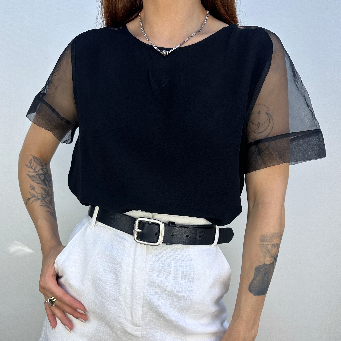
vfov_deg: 55.0
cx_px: 171
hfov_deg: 55.6
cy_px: 211
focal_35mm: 29
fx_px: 323
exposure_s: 1/745
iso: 80
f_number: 1.78
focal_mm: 6.86
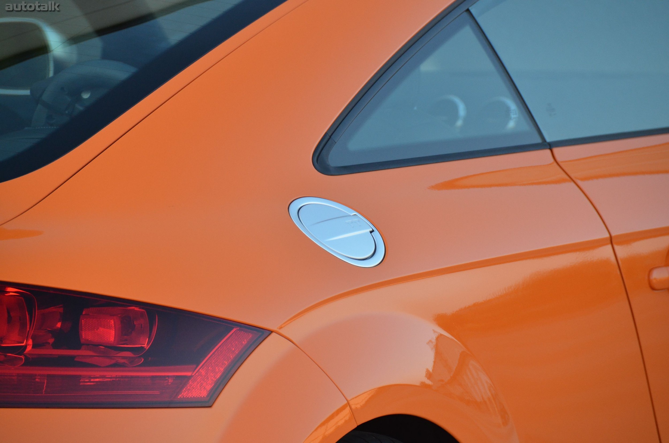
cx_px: 334
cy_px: 222
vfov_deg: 4.6
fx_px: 5564
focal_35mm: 300
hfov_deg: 6.9
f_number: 5.6
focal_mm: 200
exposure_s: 1/500
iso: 1250
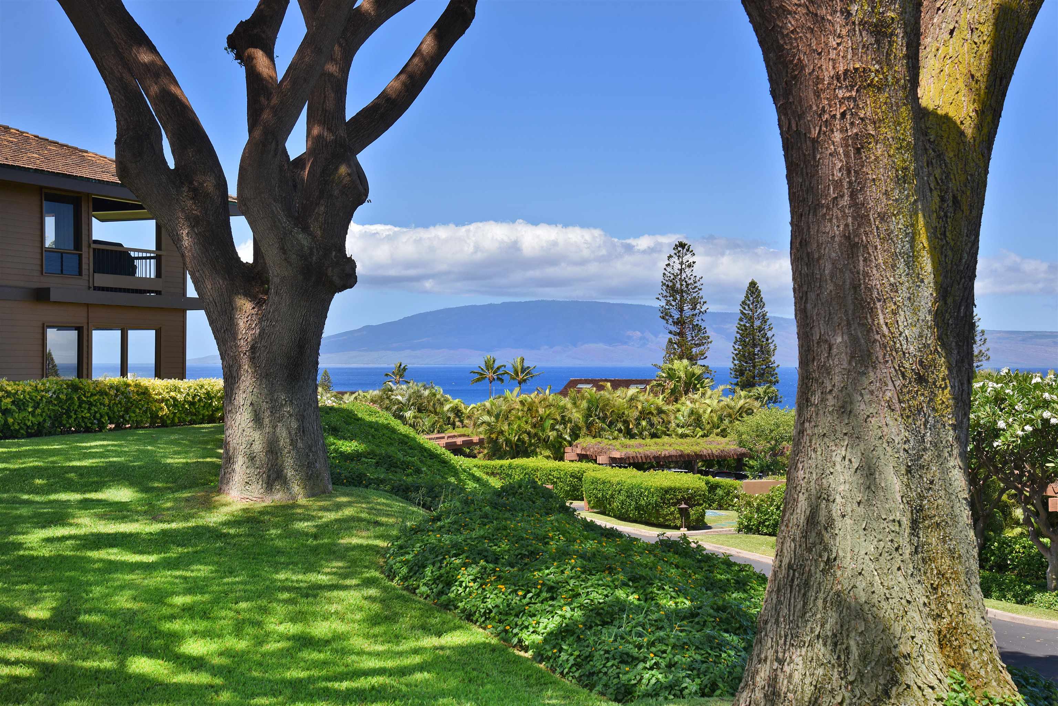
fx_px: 1470
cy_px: 353
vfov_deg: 27.0
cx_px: 529
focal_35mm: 50
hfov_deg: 39.6
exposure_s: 1/200
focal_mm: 50
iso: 100
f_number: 10
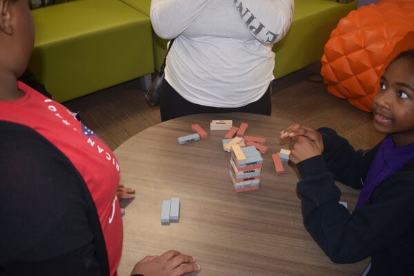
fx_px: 431
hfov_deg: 51.3
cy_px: 138
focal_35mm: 38
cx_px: 207
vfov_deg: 35.5
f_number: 4.5
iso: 800
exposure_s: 1/80
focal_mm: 25
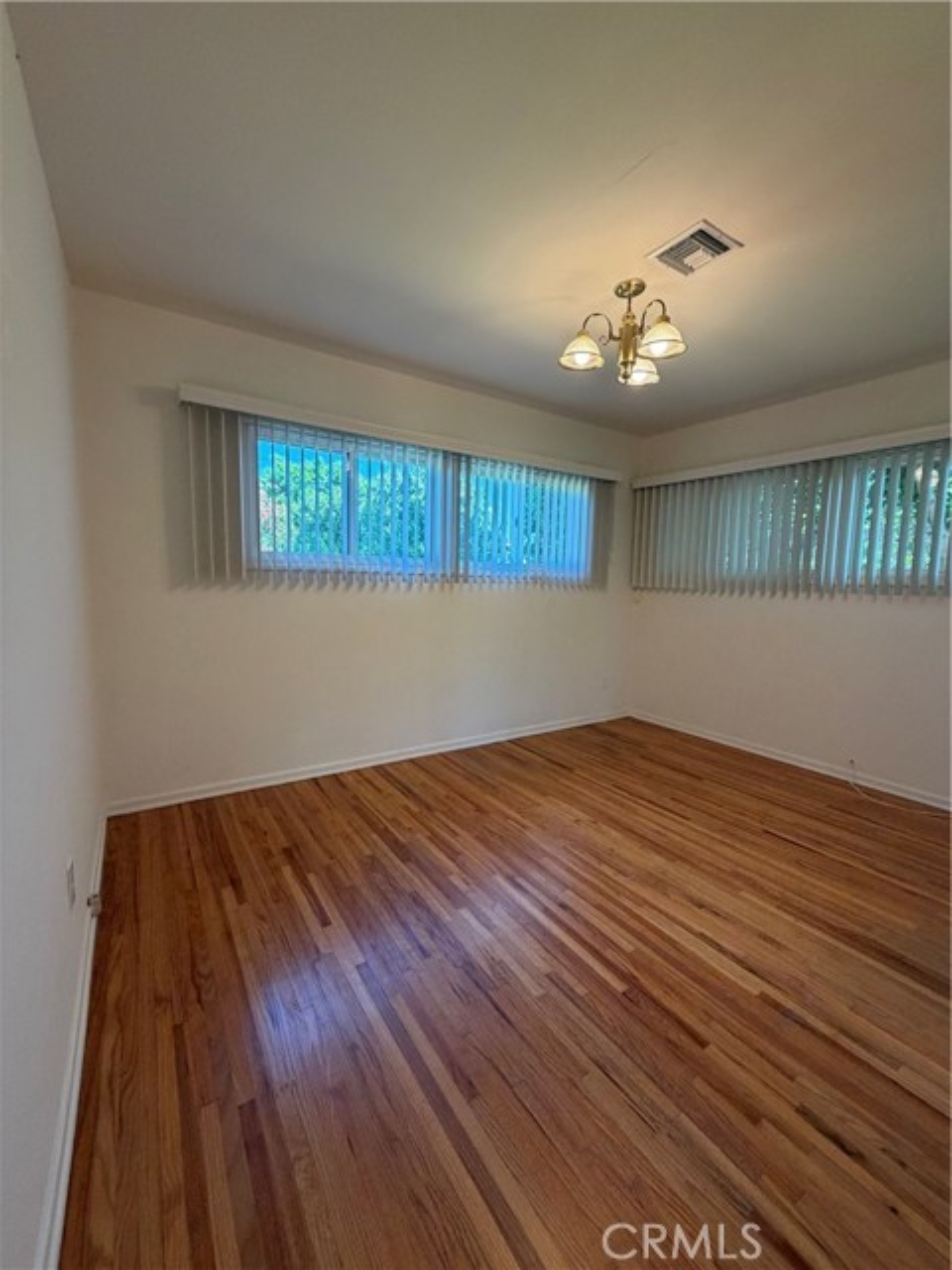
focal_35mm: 14
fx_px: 513
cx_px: 476
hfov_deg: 85.7
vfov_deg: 102.1
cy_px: 635
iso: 200
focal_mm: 2.22
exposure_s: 1/120
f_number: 2.2
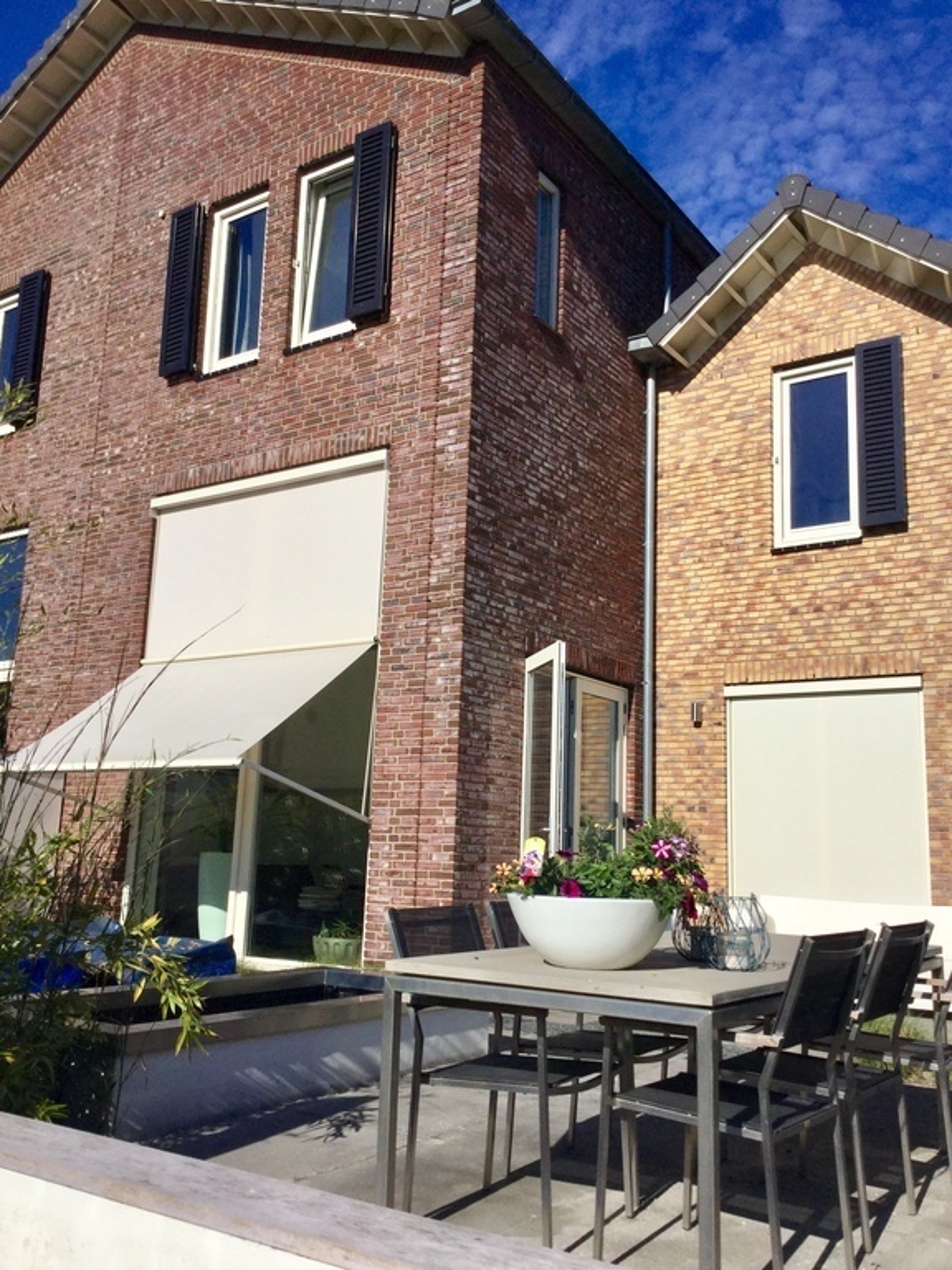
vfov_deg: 58.4
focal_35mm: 31
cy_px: 635
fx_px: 1137
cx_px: 476
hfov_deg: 45.4
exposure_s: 1/3135
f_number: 2.4
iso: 25
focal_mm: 3.3
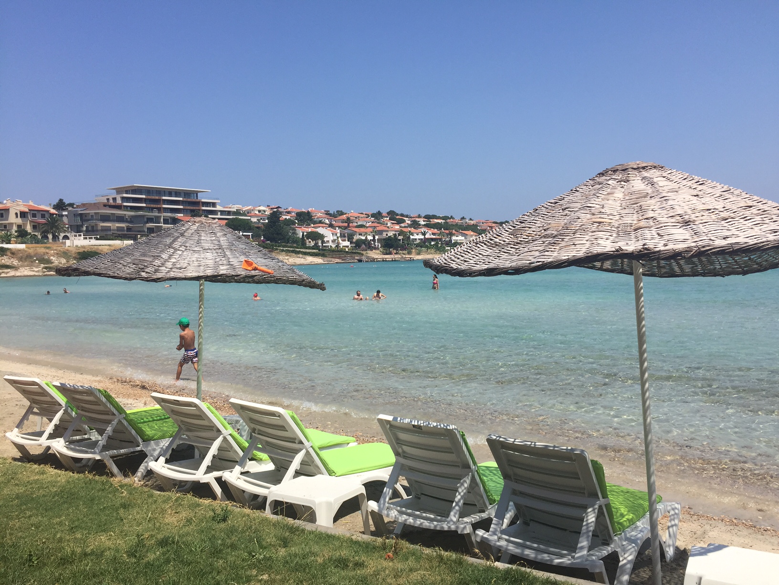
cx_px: 390
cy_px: 292
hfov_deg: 61.7
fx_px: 653
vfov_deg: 48.2
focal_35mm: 29
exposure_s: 1/3049
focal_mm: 4.15
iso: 32
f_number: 2.2
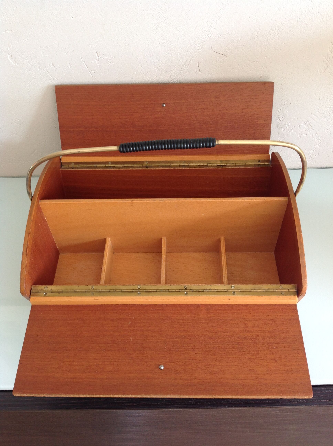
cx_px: 166
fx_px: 450
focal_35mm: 35
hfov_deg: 40.6
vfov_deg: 52.7
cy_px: 223
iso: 64
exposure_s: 1/30
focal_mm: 4.28
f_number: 2.4
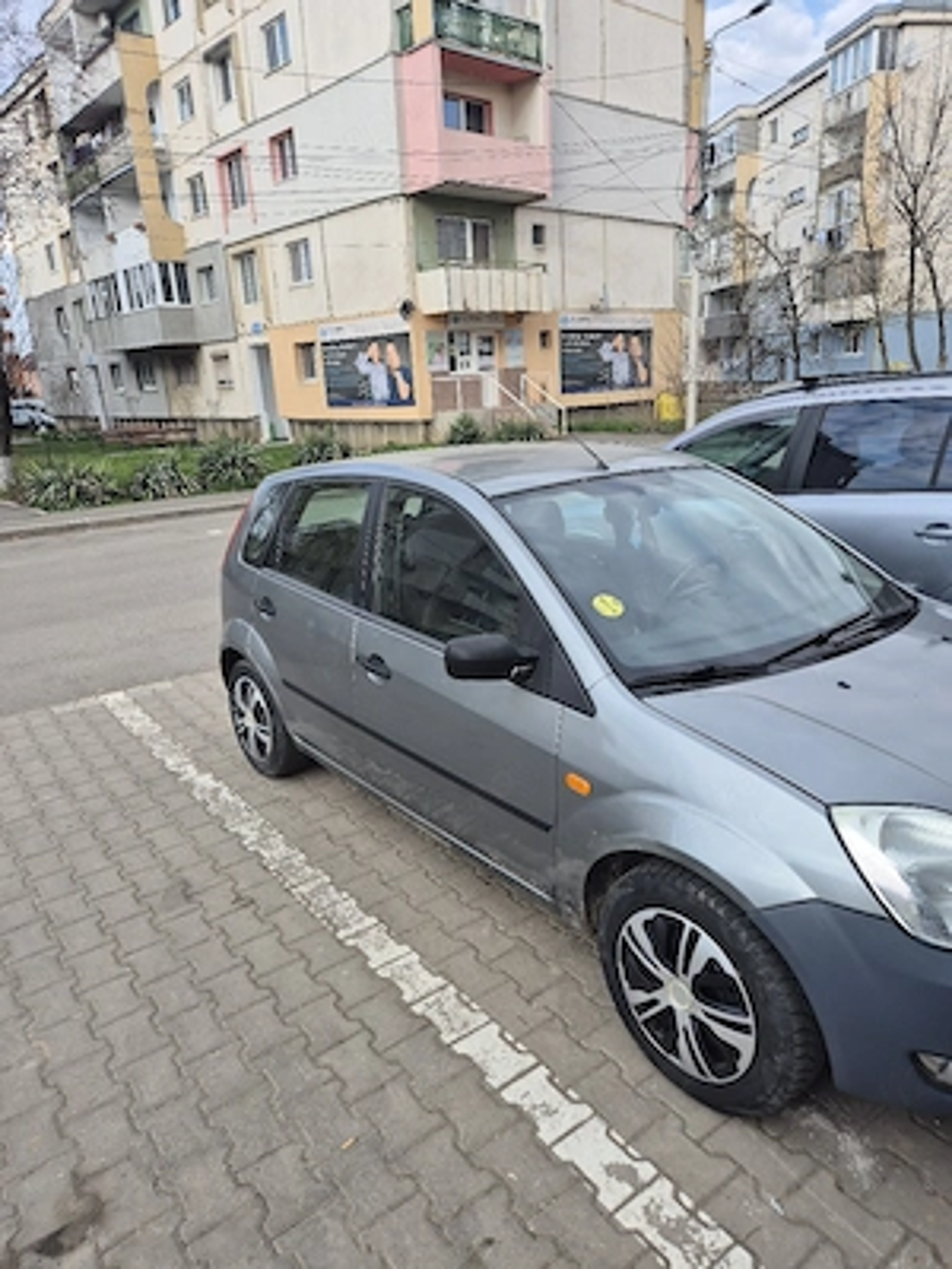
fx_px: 843
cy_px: 634
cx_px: 476
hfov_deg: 58.9
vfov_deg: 73.9
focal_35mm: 23
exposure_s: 1/476
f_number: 1.8
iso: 25
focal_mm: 5.4
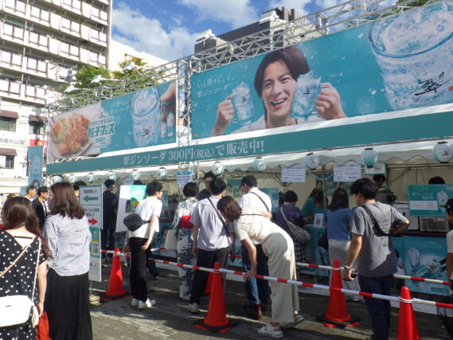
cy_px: 170
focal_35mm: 28
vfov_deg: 49.8
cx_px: 226
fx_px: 366
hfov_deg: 63.4
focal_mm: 5
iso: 125
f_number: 4.2
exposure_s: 1/800
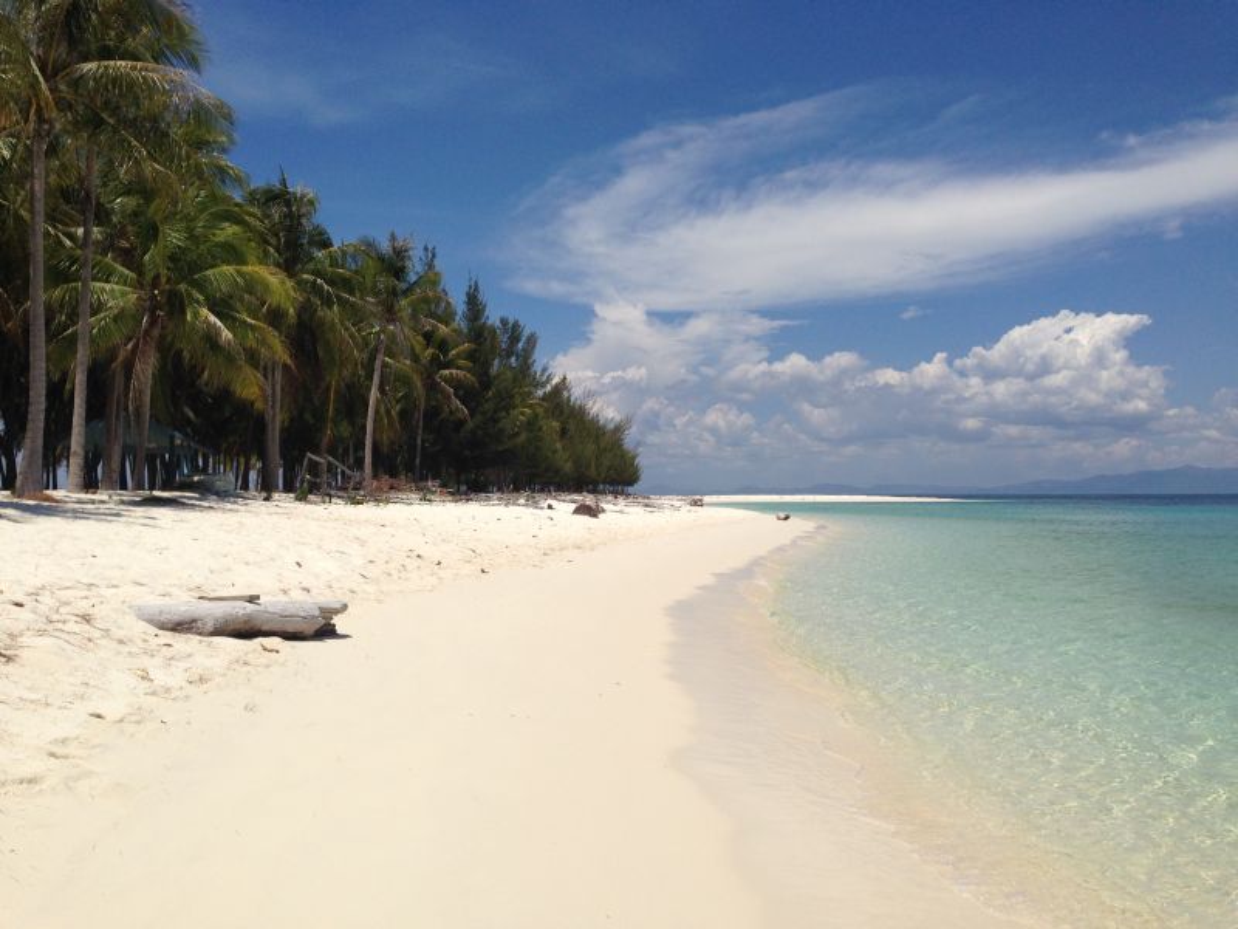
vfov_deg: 42.9
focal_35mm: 33
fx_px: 1180
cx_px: 619
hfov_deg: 55.4
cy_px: 464
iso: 50
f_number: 2.4
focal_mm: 4.12
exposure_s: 1/4184
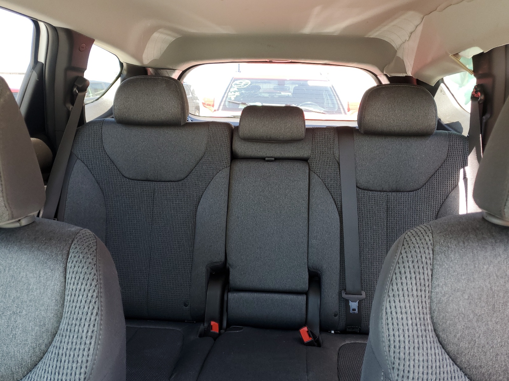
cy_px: 190
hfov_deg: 67.3
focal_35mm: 26
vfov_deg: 53.1
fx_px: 382
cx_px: 254
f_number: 1.5
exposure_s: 1/60.2
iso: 51
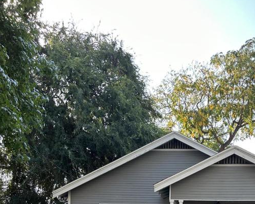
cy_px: 238
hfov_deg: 35.5
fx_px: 392
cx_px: 176
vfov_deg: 26.3
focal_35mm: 52
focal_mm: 5.7
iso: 50
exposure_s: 1/526
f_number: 1.5
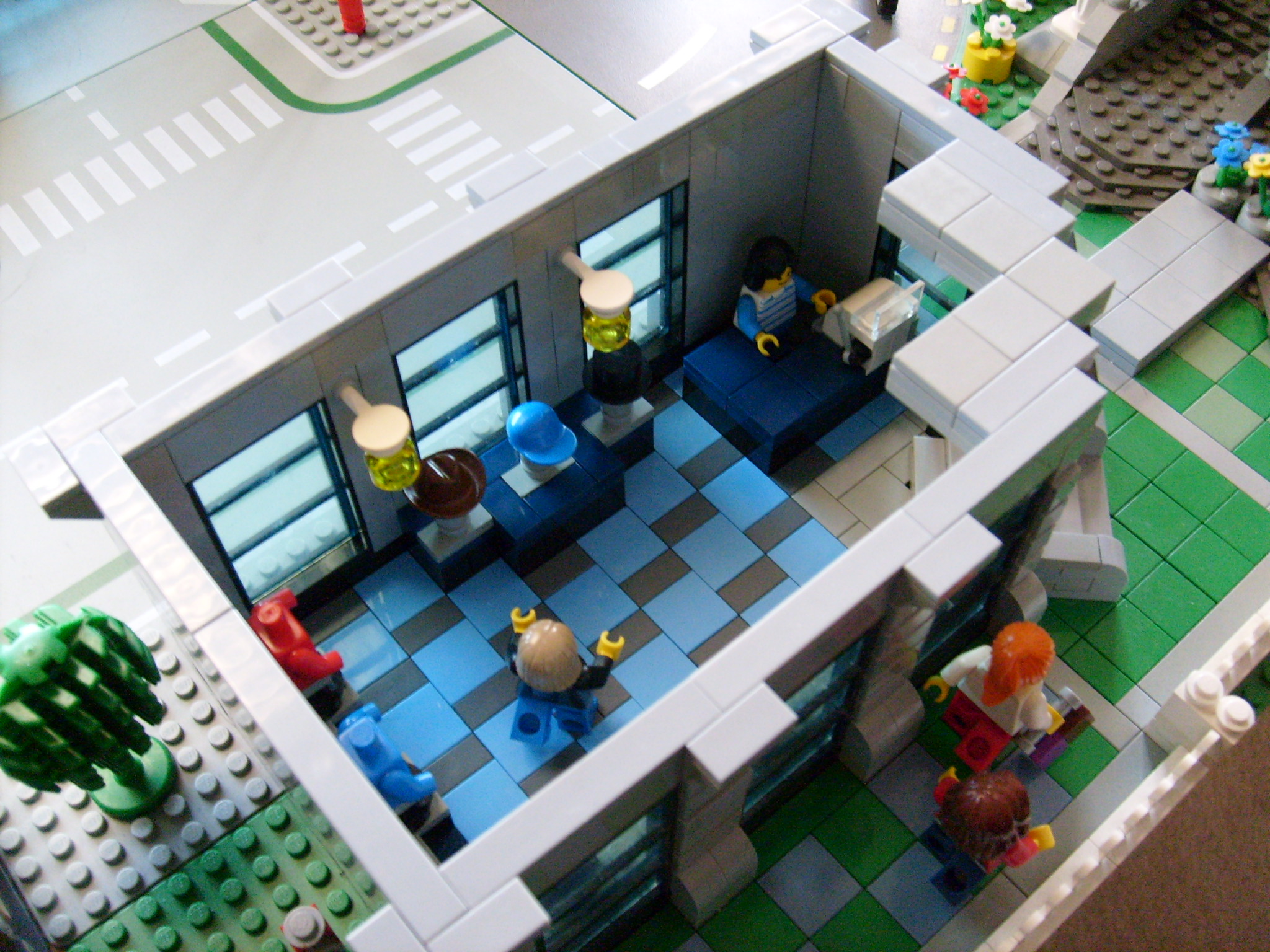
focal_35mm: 35
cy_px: 476
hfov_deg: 52.6
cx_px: 635
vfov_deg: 40.7
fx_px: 1284
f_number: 2.8
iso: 200
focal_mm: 5.8
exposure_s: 1/15
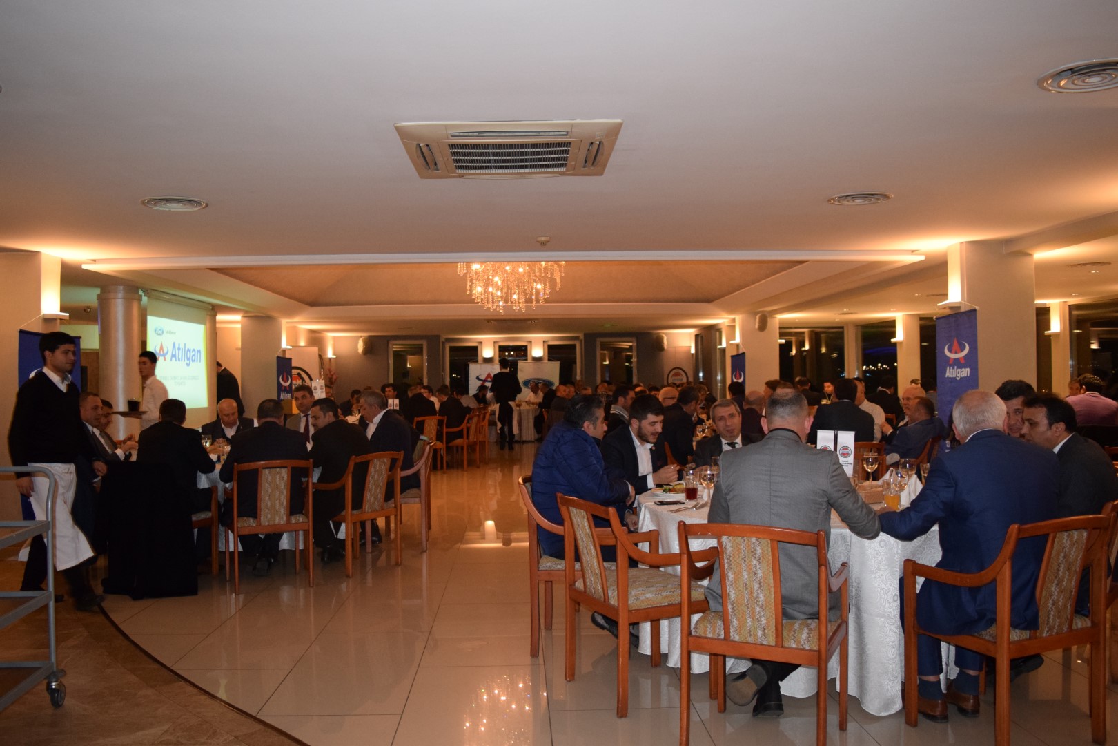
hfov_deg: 67.4
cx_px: 559
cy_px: 373
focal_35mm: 27
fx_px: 838
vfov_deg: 47.9
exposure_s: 1/60
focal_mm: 18
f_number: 3.5
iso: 2200
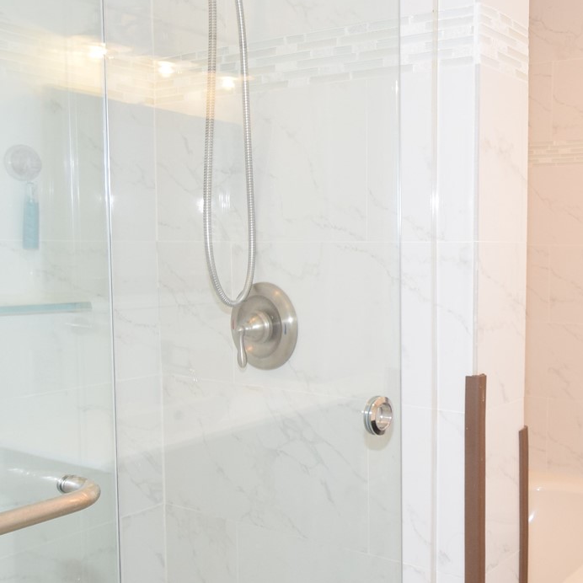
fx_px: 762
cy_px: 306
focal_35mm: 40
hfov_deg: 38.9
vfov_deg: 41.8
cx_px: 524
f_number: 5.6
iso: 640
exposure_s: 1/125
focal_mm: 10
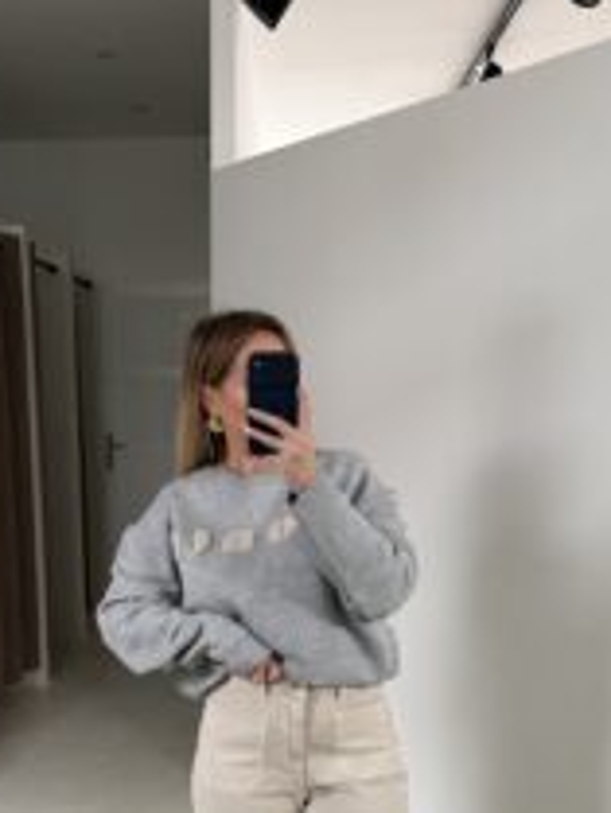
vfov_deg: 39.6
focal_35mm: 46
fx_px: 1081
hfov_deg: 31.4
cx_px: 214
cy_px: 650
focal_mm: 6.76
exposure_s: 1/57
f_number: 1.78
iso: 400
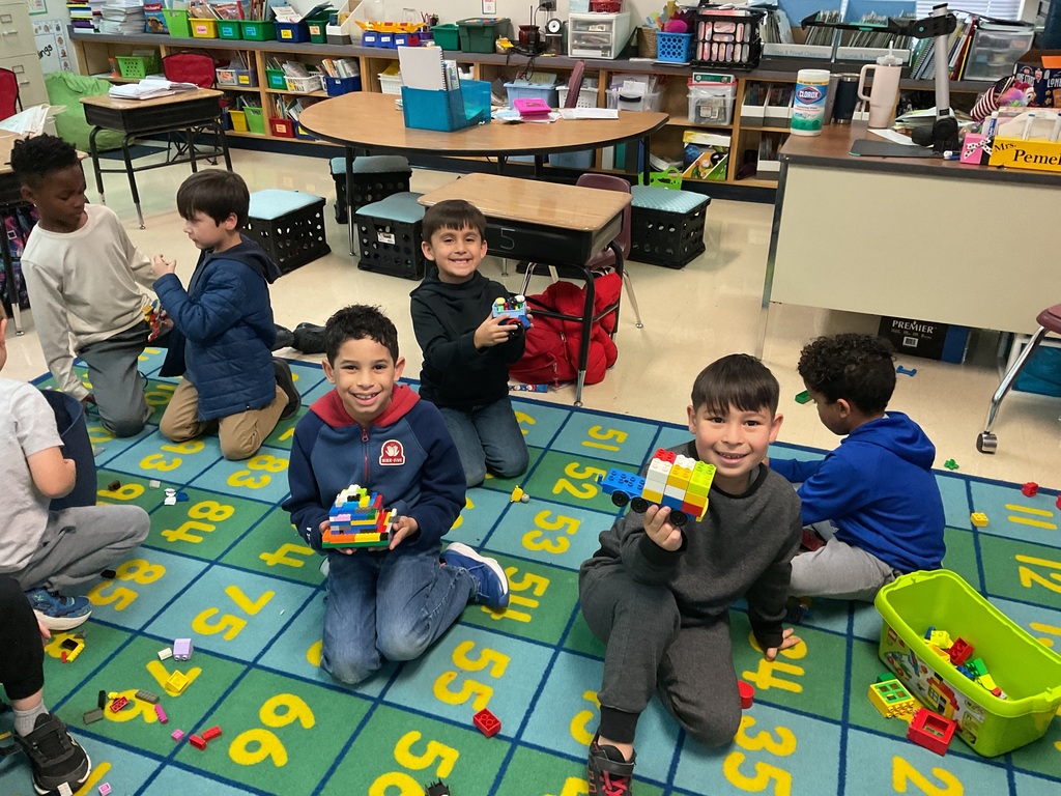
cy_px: 398
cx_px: 530
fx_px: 889
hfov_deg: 61.7
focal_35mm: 29
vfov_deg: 48.2
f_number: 1.8
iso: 200
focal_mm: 3
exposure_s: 1/60
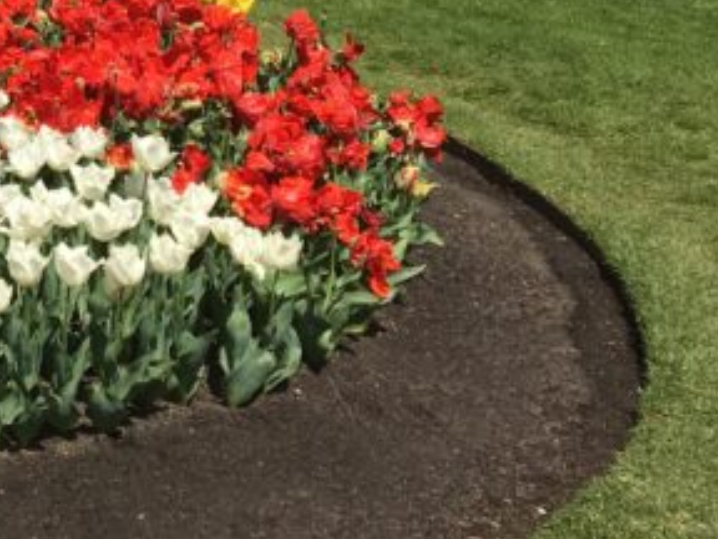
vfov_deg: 13.8
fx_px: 2136
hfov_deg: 17.9
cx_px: -192
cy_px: -177
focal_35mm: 103
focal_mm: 4.15
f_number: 2.2
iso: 25
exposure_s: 1/3077
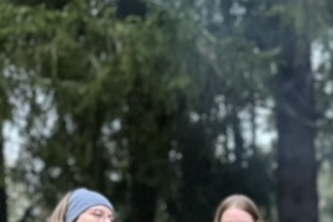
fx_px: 952
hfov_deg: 17.8
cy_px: 403
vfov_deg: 12.2
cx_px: 493
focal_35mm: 103
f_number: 1.6
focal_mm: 5.1
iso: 320
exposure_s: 1/60
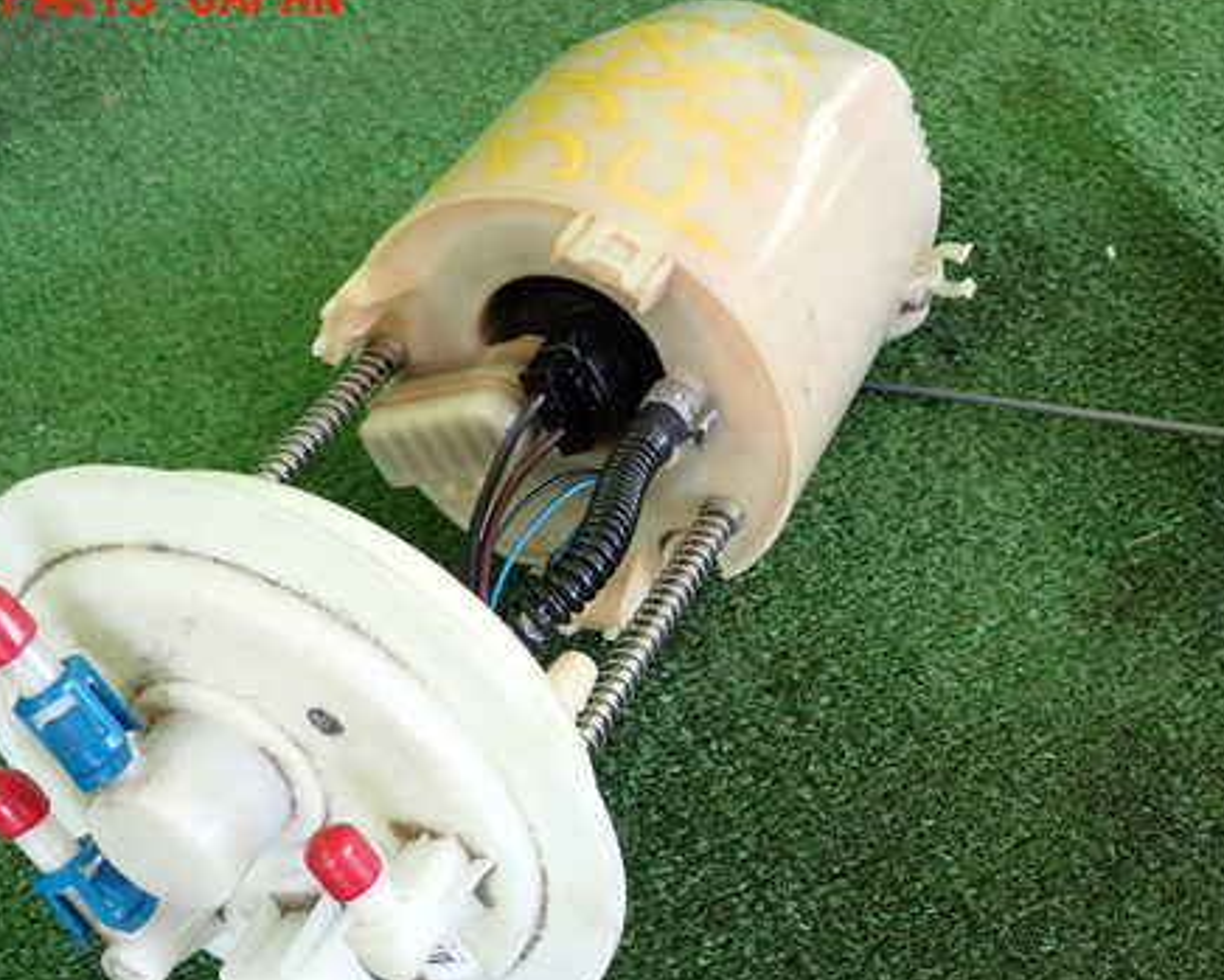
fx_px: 1848
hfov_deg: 36.6
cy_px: 592
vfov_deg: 29.6
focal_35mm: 51
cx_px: 674
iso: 400
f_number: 2.7
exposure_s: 1/125
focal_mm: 6.83
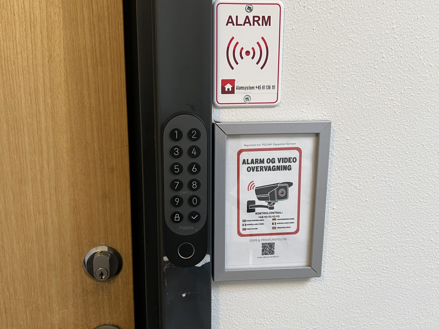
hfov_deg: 59.8
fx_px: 380
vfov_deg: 46.8
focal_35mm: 30
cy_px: 172
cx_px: 192
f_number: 1.5
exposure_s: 1/50
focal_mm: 5.7
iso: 80
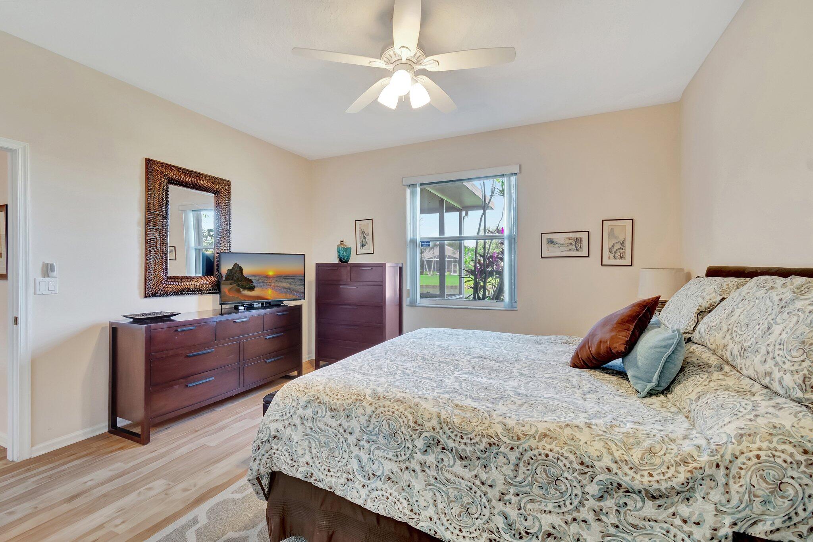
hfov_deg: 100.4
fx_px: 339
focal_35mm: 15
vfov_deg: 77.3
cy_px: 271
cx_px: 406
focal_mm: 10
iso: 1000
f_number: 8
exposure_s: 1/13
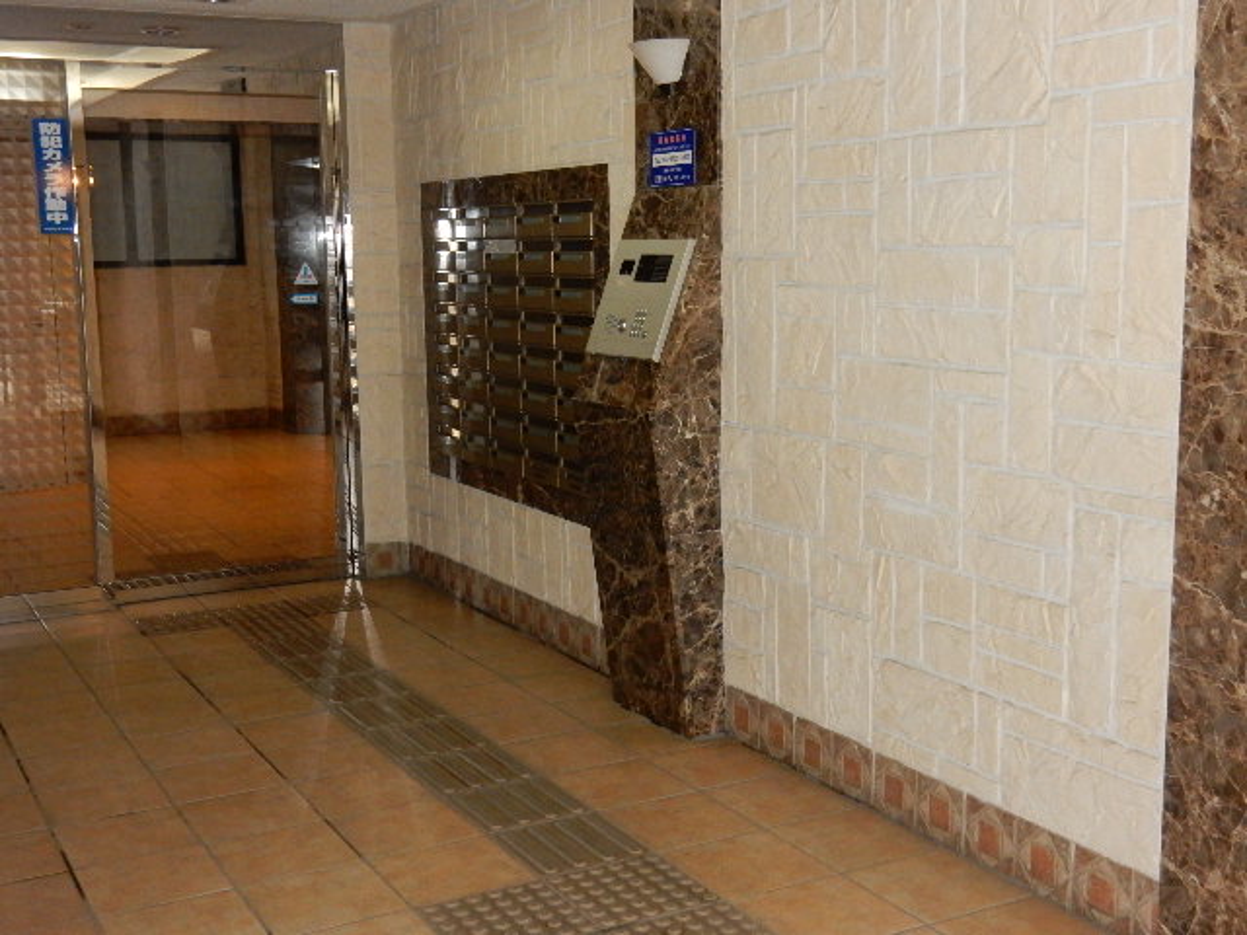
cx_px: 624
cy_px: 468
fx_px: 1549
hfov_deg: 43.9
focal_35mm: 43
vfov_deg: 33.6
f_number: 4.2
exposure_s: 1/30
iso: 720
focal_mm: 7.6
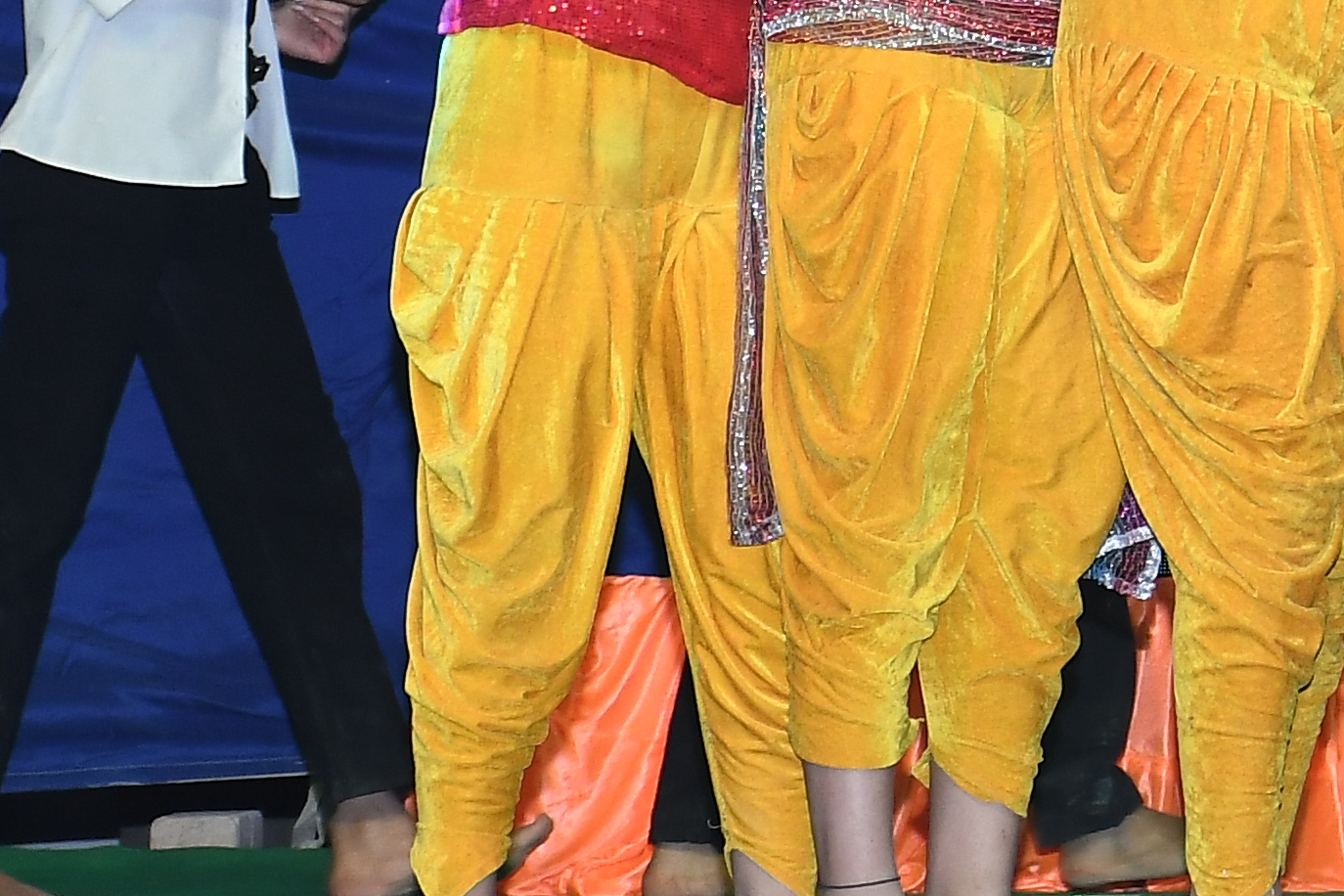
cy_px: -558
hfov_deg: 6.4
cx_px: 2595
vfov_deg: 4.3
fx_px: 11796
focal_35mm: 316
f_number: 5.6
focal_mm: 52
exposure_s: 1/160
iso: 800
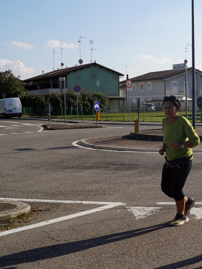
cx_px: 198
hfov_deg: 27.1
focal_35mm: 51
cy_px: 128
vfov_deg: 37.5
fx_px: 397
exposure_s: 1/250
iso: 100
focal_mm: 20
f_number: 8
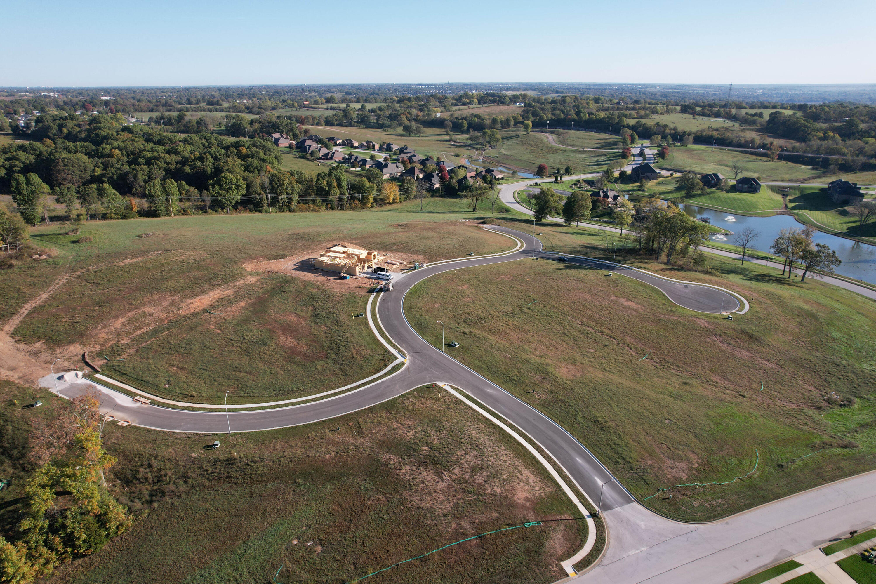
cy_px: 292
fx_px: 535
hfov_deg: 78.6
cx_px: 438
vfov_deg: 57.2
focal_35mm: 22
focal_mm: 8.38
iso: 200
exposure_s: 1/400
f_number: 2.8
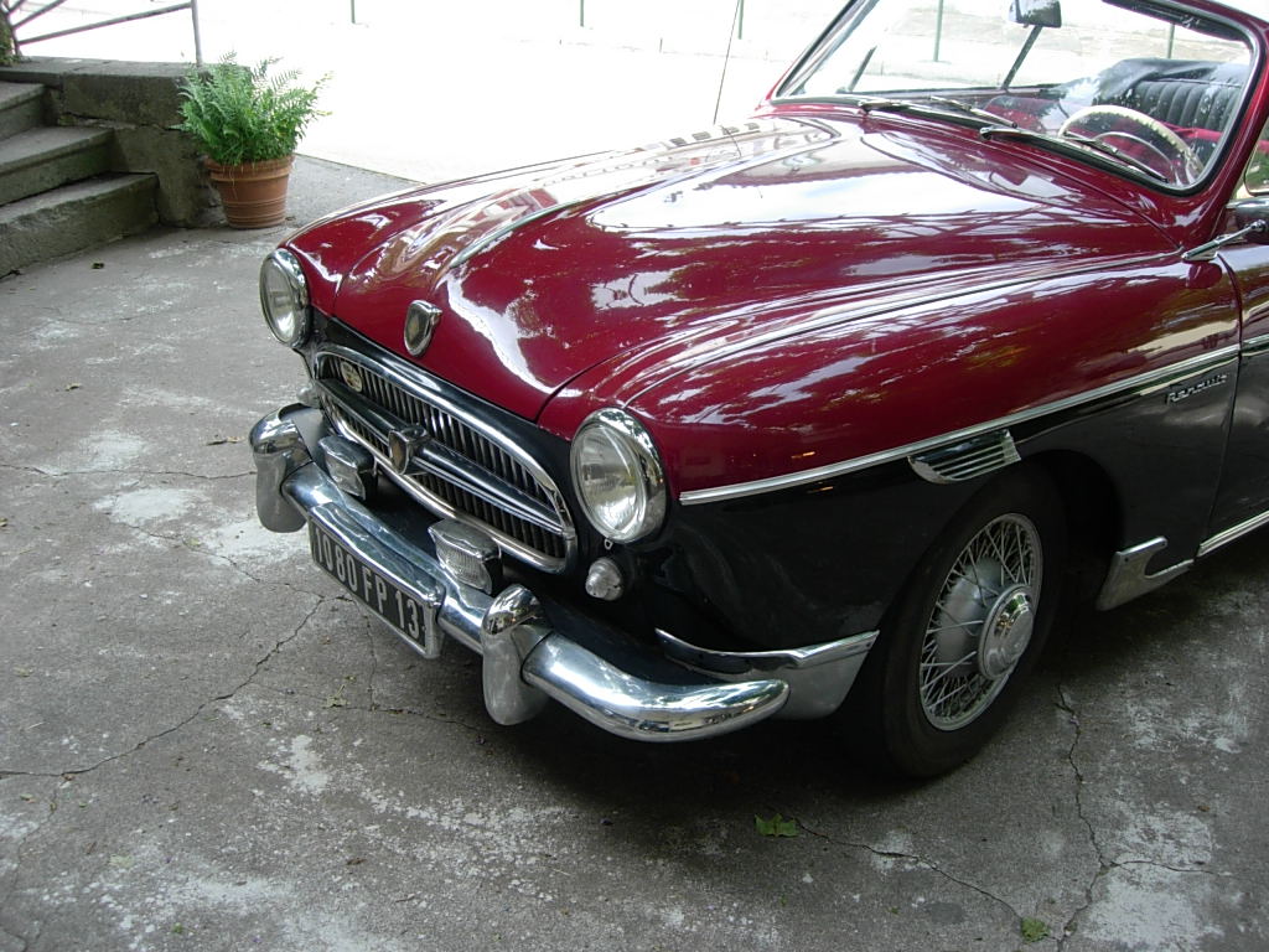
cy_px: 476
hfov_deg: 49.0
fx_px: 1393
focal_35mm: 38
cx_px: 634
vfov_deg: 37.7
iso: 64
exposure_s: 1/128
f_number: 2.8
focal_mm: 7.8
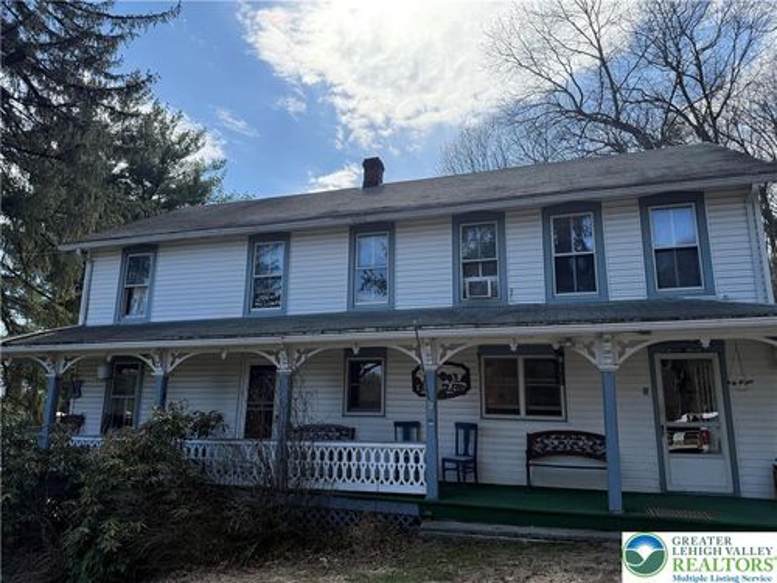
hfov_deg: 71.6
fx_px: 539
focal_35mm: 24
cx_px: 388
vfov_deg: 56.8
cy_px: 292
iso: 100
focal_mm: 6.76
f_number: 1.78
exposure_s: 1/3145
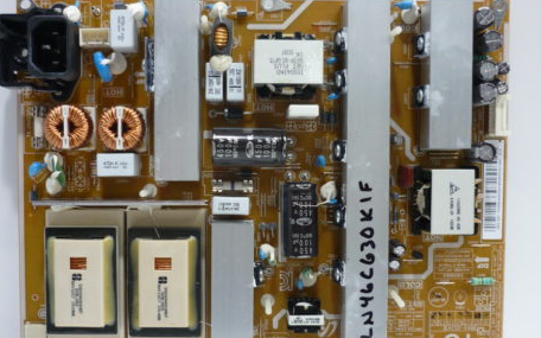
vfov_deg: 28.0
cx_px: 247
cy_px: 197
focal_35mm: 46
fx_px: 678
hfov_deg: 43.4
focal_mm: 5.5
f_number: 2.8
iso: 125
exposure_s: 1/30
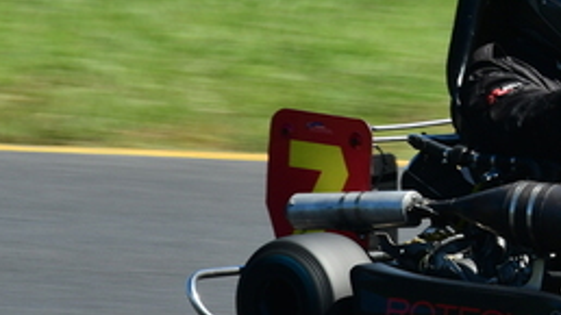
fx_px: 13757
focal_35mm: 925
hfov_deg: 2.3
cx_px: 722
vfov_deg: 1.3
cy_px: -1
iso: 250
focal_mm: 190
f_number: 11
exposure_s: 1/250
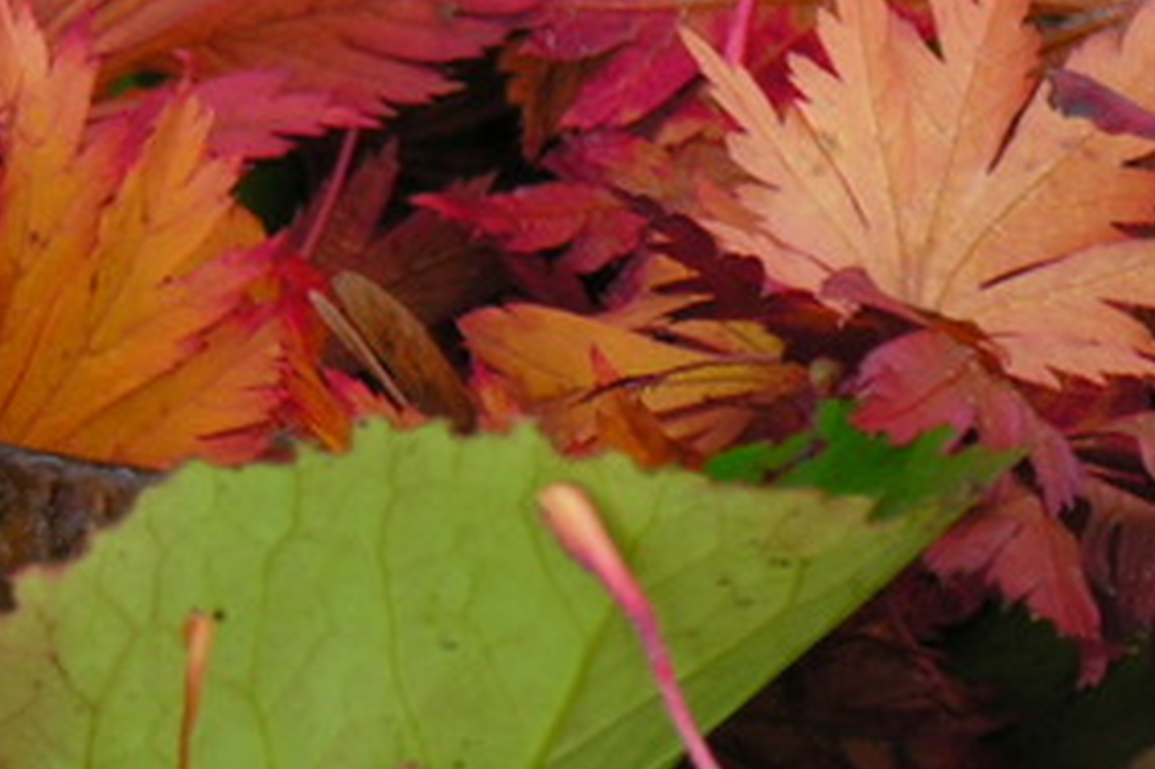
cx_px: -314
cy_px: 440
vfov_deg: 2.5
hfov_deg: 3.7
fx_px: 17859
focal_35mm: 557
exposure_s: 1/29.4
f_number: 3.8
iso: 50
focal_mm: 35.9
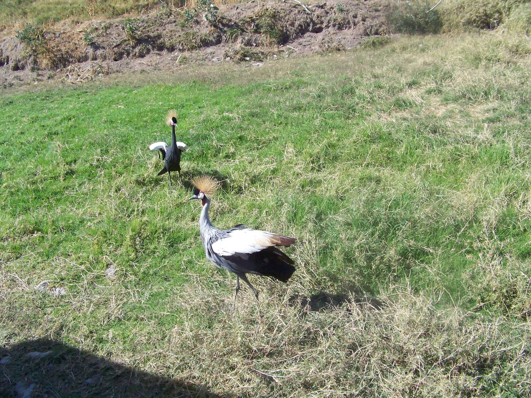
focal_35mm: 36
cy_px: 199
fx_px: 552
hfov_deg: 51.4
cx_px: 266
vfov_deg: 39.7
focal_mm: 5.85
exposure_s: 1/1250
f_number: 4
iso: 200
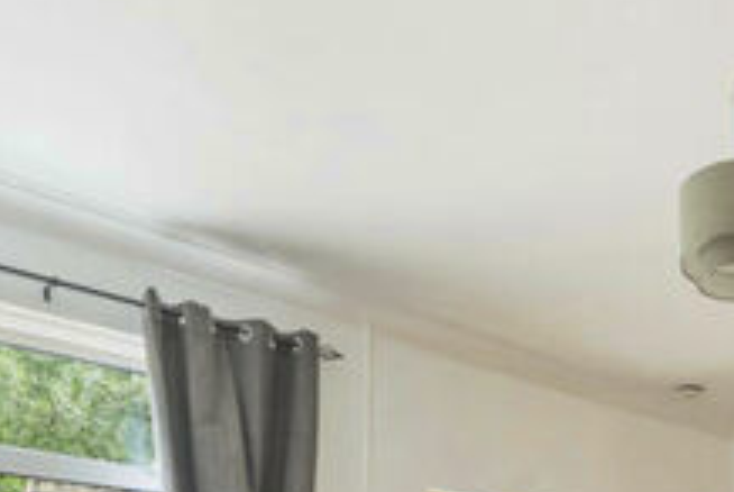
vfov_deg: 24.9
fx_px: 919
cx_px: 657
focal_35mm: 45
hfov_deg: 40.4
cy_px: 681
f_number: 11
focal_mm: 14
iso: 50
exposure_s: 13
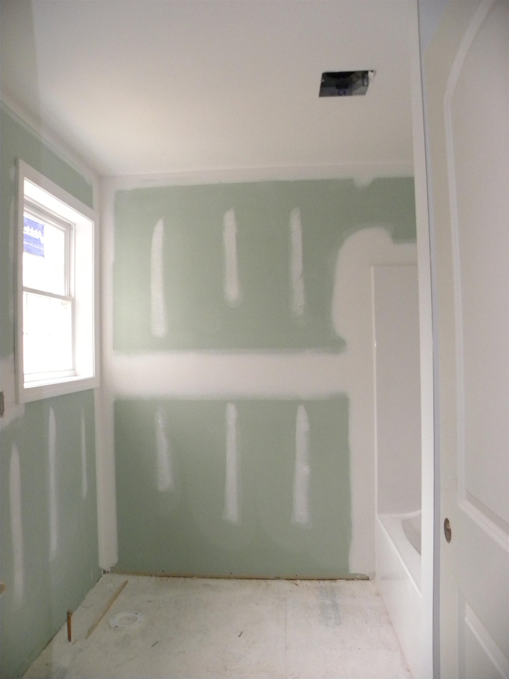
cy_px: 340
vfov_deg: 67.3
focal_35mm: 26
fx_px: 510
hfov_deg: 53.1
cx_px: 254
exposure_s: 1/39
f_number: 2.8
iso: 400
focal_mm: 4.6
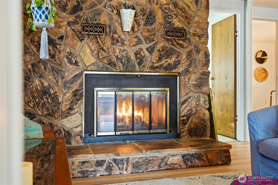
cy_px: 92
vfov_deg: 37.8
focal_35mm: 35
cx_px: 139
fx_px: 270
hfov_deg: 54.4
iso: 400
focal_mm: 35
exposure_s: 1/125
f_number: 4
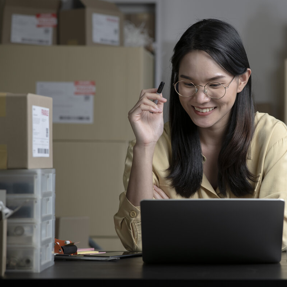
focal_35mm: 135
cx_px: 213
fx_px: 1266
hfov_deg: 12.9
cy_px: 144
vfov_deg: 12.9
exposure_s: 1/100
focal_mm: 105
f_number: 4
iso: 250
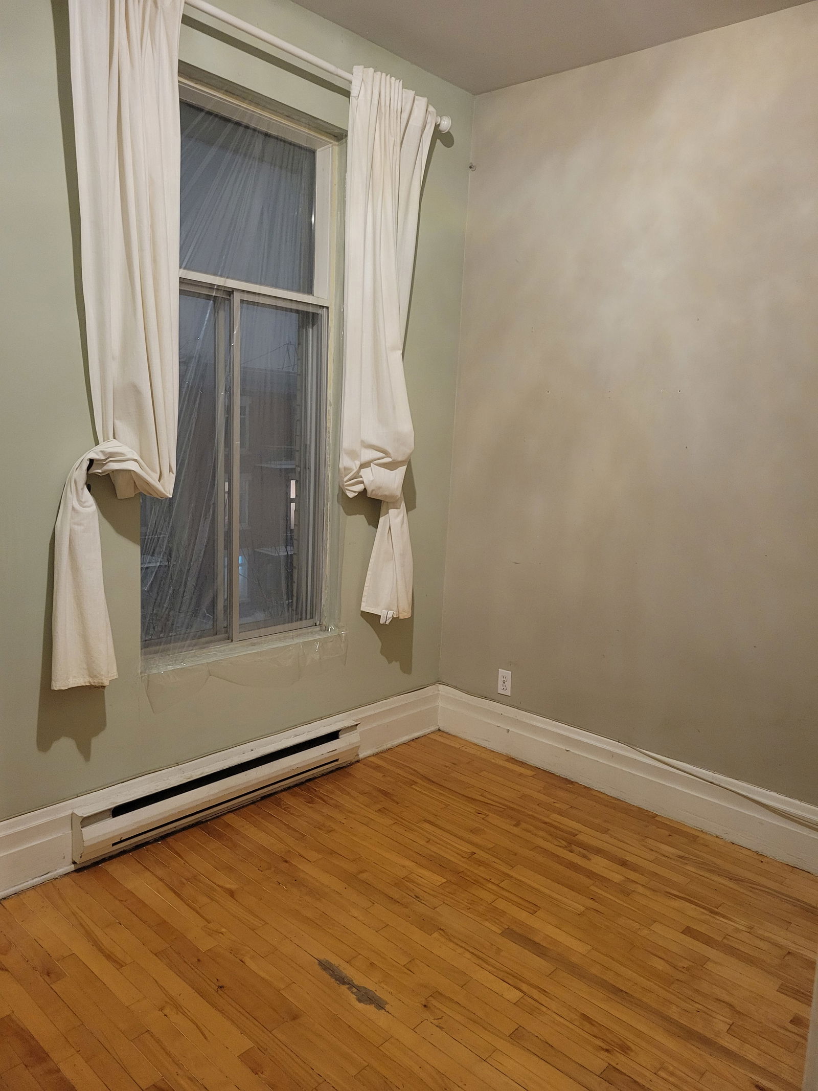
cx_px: 409
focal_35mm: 26
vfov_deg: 67.3
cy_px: 546
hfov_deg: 53.1
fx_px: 819
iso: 640
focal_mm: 5.4
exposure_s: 1/24
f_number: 1.8
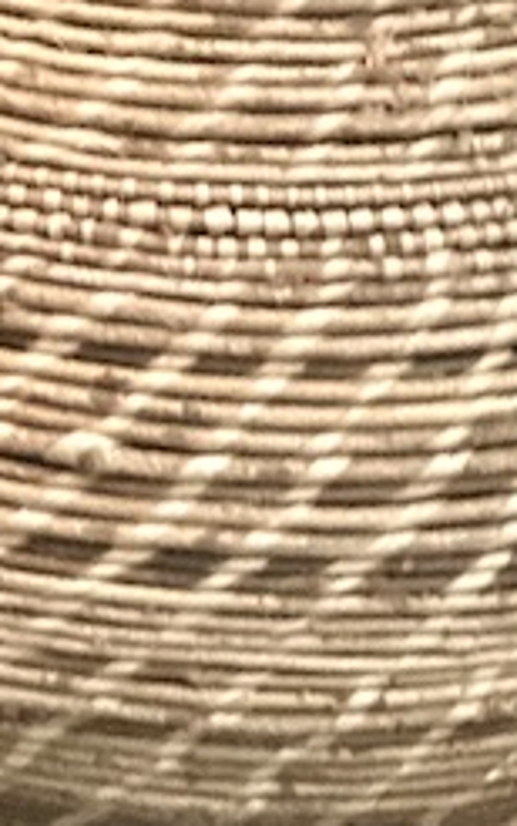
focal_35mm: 265
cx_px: 175
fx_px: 5967
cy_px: 212
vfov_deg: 7.9
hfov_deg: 5.0
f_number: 2.8
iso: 1000
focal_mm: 9
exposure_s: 1/15
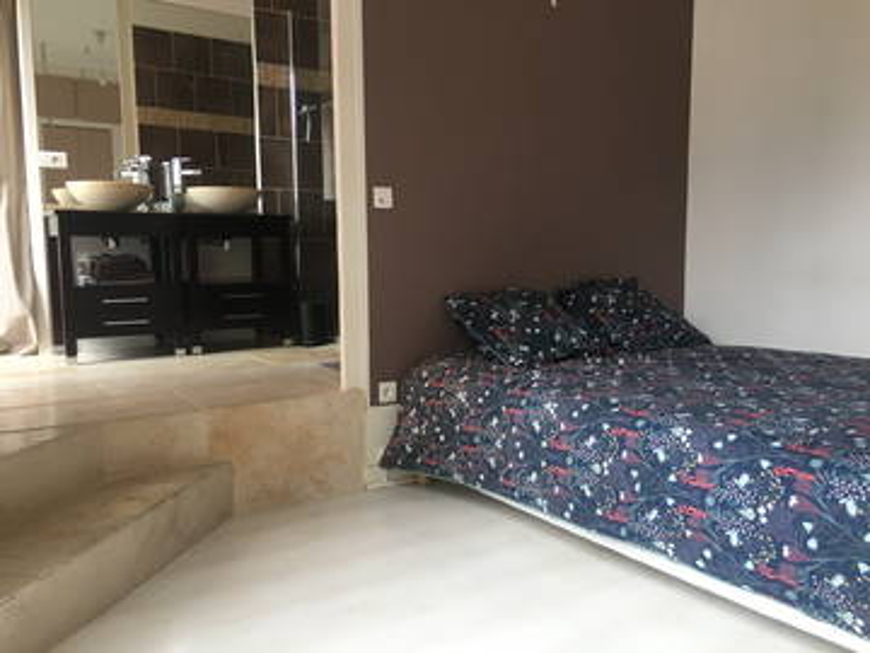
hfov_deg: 61.7
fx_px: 729
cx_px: 435
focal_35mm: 29
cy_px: 326
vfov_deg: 48.2
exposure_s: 1/33
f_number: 2.2
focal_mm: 4.15
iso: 64
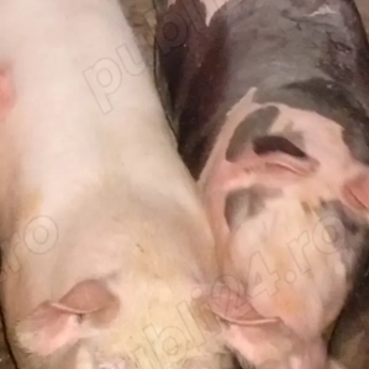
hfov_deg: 16.3
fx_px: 1278
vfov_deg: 16.3
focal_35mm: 106
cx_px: 69
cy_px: 63
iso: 3625
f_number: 1.8
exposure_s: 1/14.3
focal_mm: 3.98
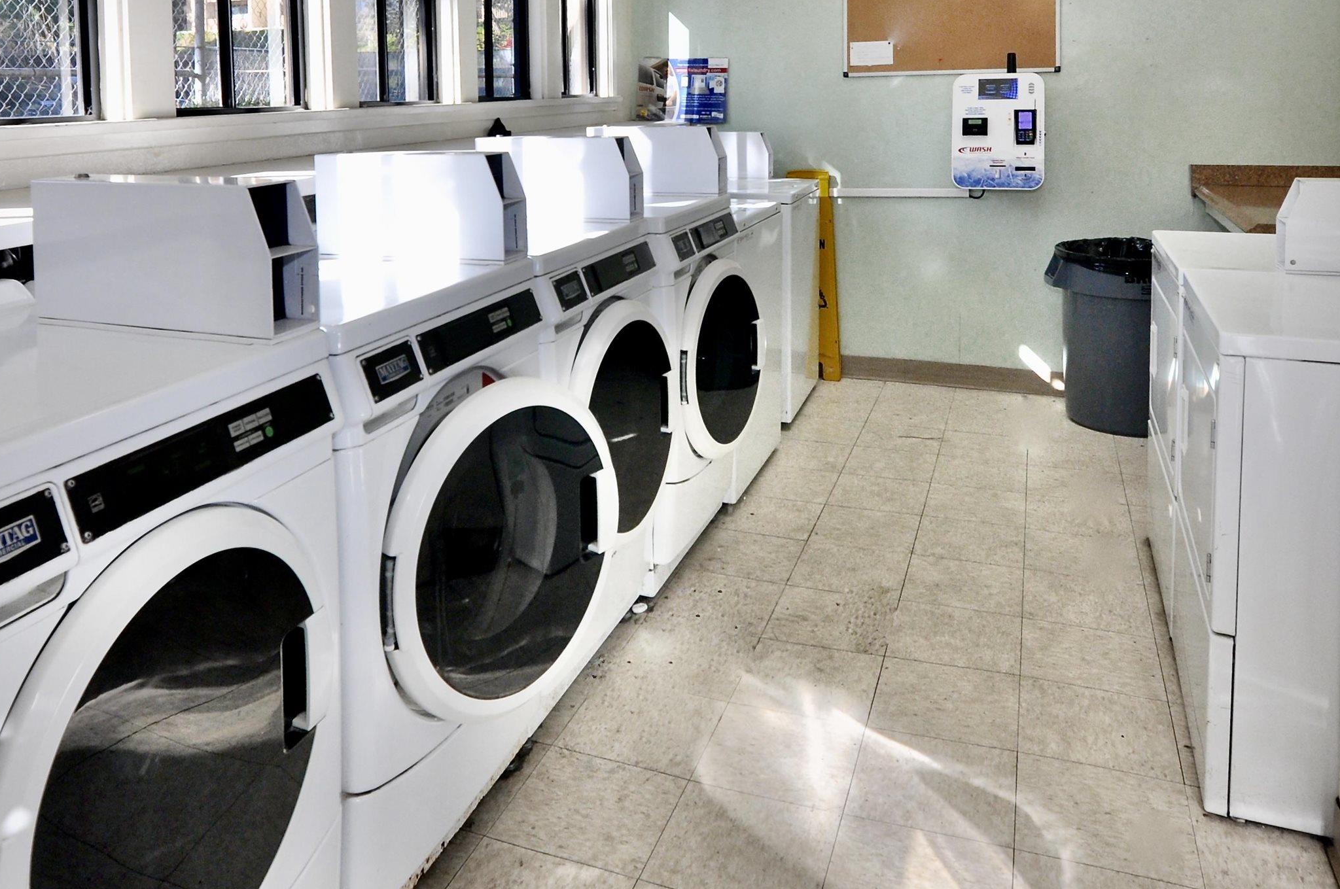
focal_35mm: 25
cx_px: 661
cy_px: 399
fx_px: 920
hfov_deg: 72.1
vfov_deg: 51.5
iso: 400
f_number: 5
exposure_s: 1/100
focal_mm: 11
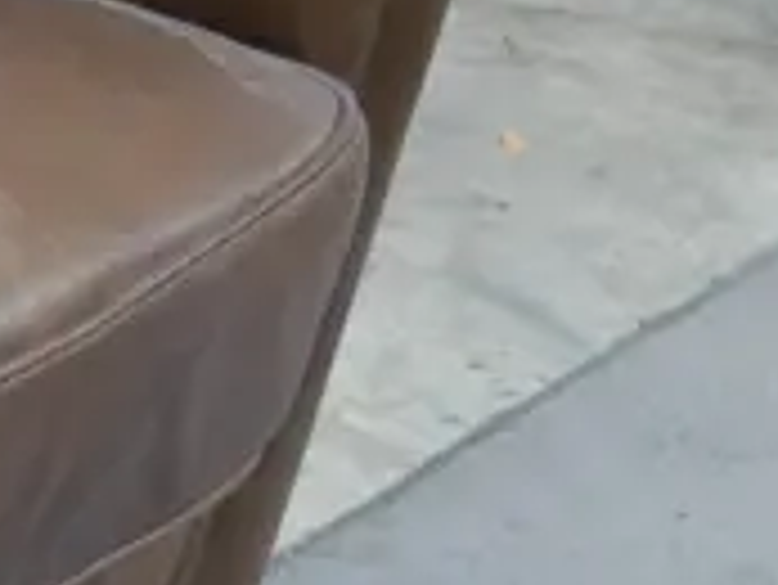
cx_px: -1412
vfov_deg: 7.9
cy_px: 380
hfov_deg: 8.9
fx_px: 4251
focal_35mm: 189
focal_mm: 16
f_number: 3.6
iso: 1000
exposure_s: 1/60
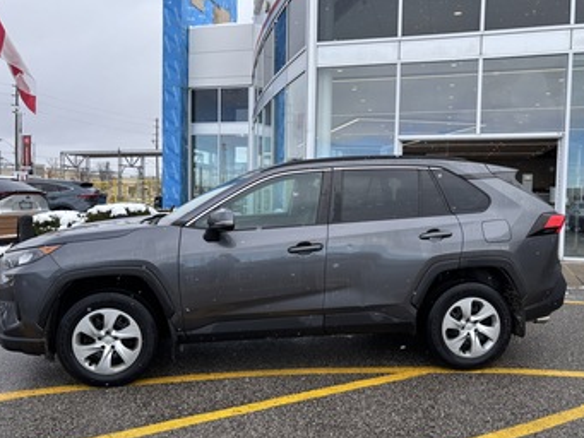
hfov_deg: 56.8
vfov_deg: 44.2
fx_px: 540
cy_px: 228
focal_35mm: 32
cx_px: 284
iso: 50
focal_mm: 5.96
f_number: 1.6
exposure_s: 1/1248
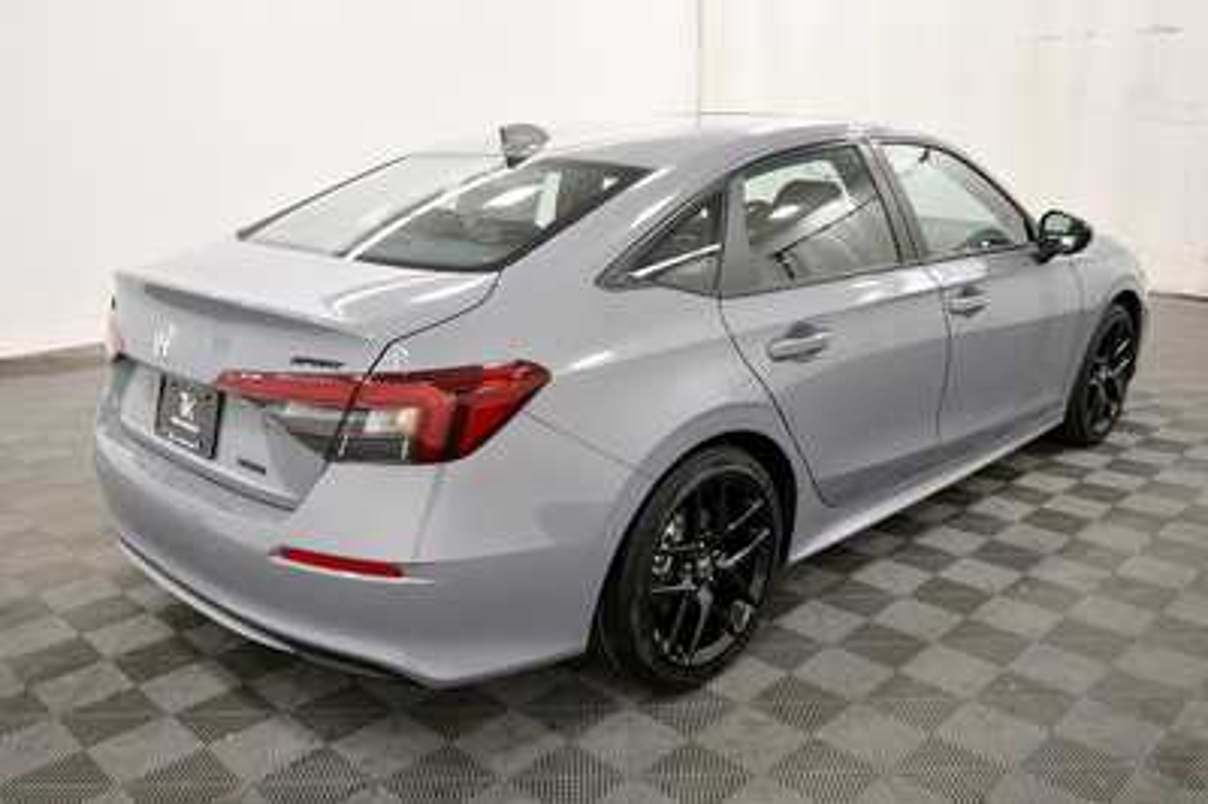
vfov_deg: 43.5
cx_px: 604
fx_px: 1006
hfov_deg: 62.0
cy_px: 402
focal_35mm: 30
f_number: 5.6
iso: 1250
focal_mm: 20
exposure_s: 1/125
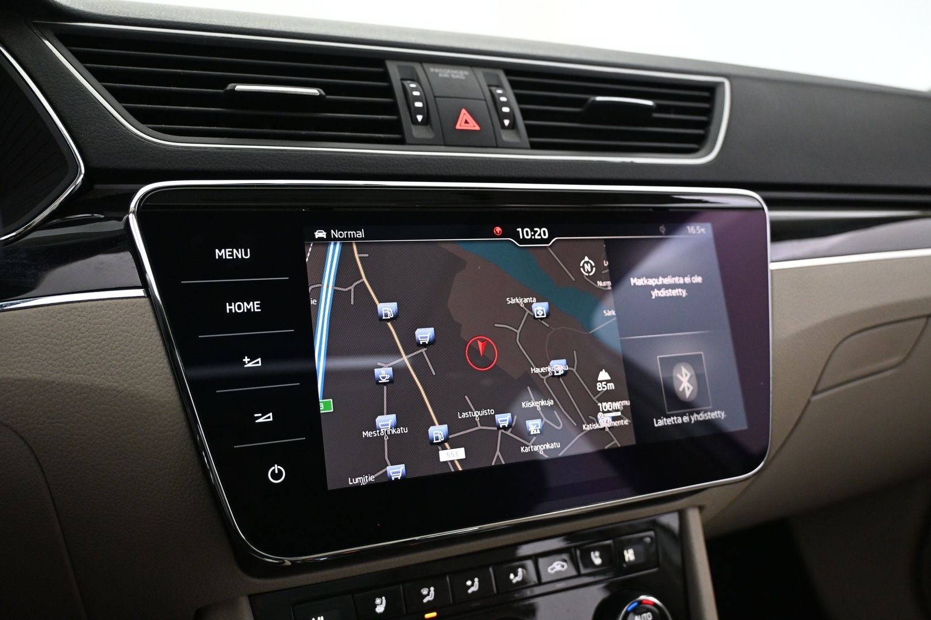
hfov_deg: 61.9
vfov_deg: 43.6
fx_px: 776
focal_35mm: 30
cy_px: 310
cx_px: 466
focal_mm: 20
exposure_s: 1/30
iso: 1800
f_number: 3.8
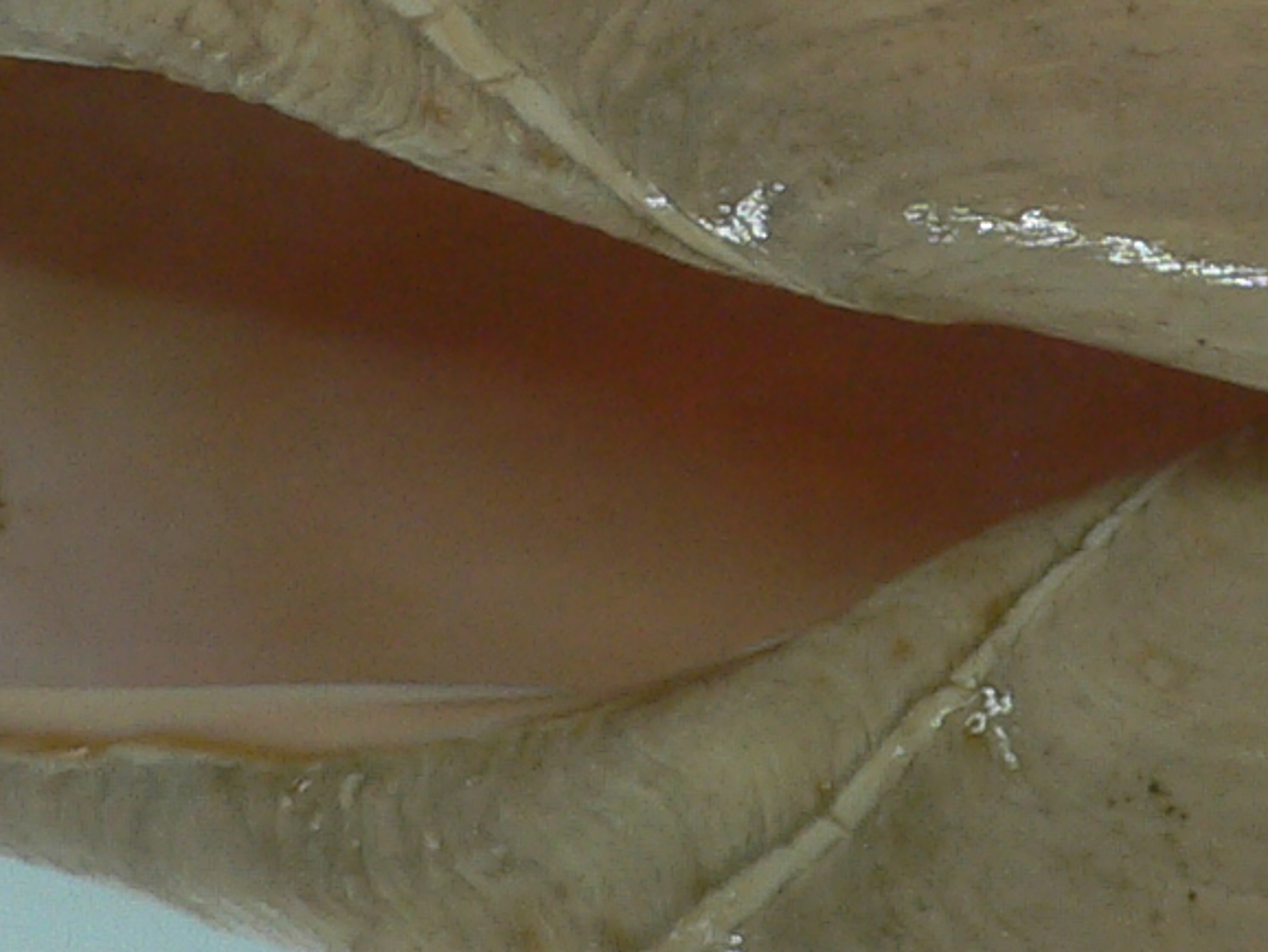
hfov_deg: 15.9
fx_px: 4471
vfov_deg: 11.8
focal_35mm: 122
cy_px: -254
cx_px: 1189
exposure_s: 1/60
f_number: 2.8
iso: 80
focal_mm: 4.6
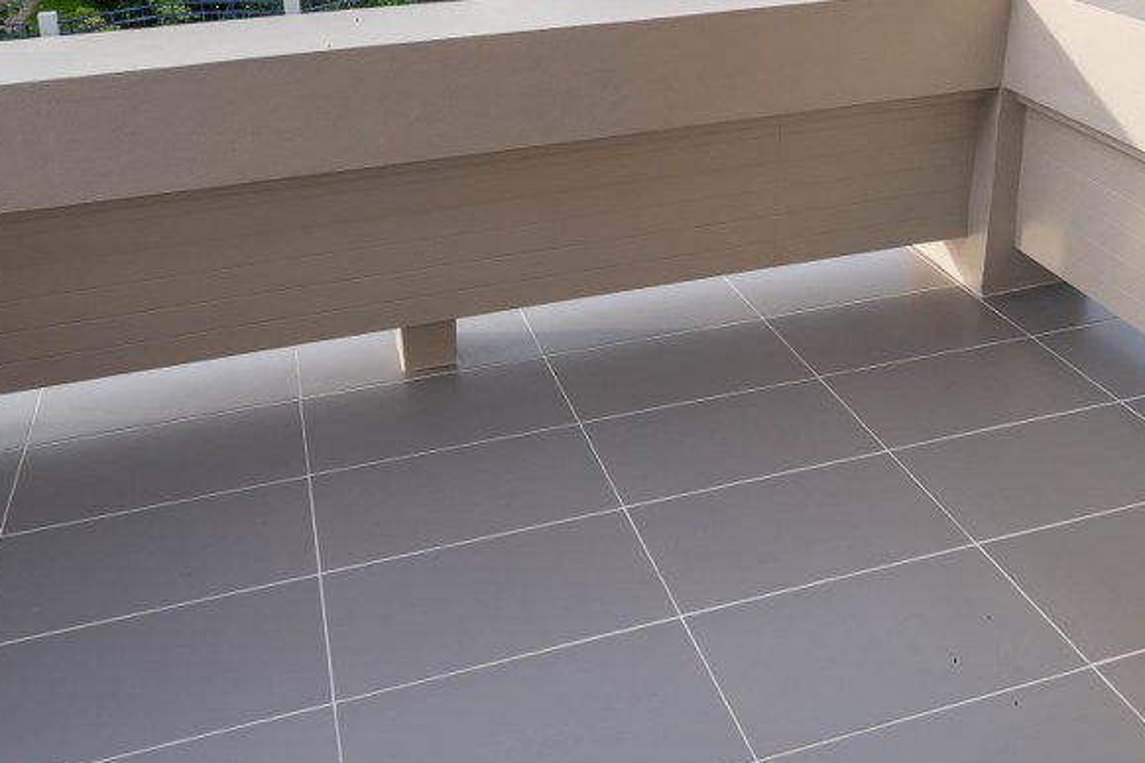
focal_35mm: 34
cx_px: 553
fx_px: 1084
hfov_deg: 55.6
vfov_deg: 36.5
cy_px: 83
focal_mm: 15.5
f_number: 5.6
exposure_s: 1/100
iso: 100
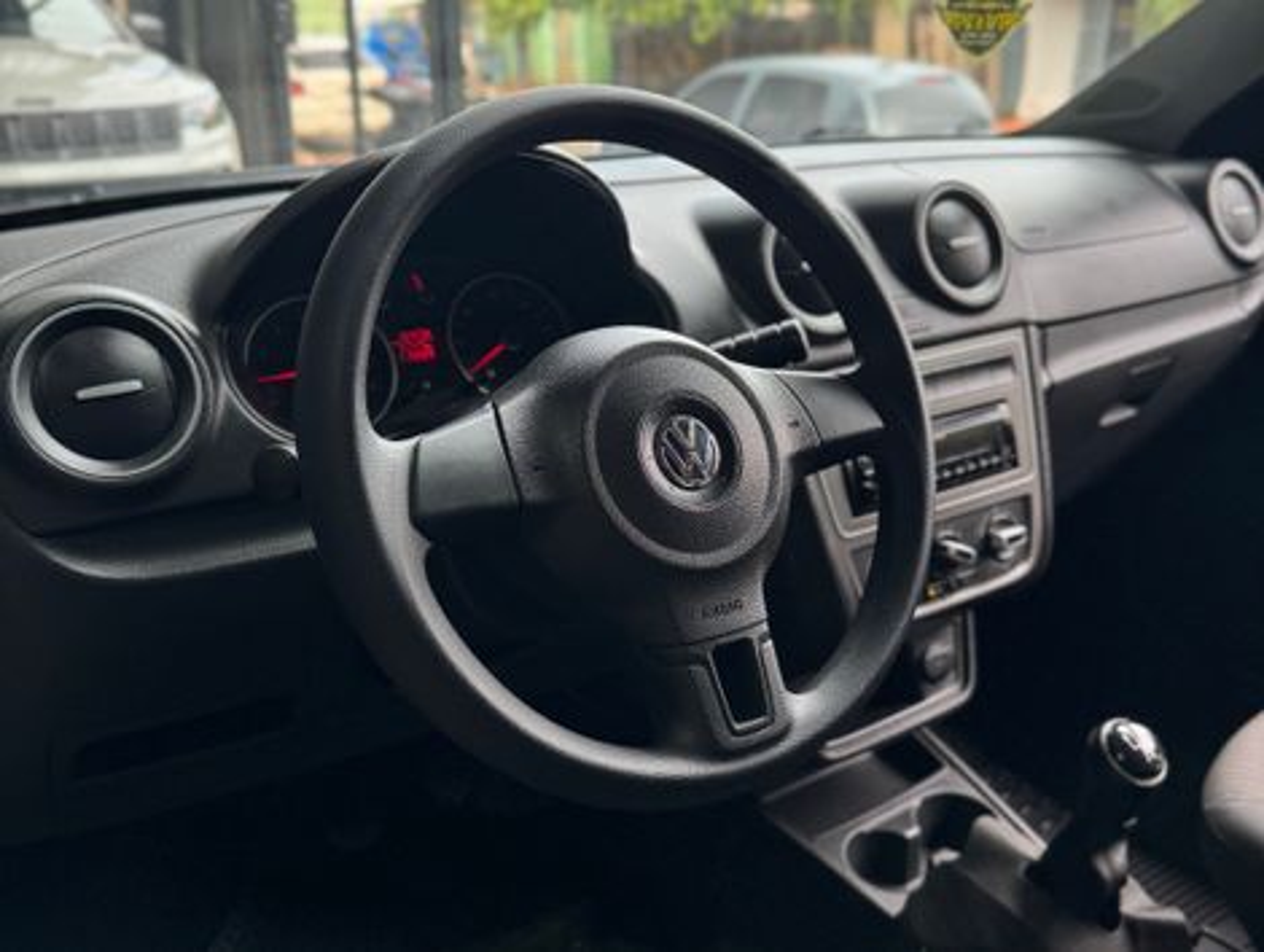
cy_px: 476
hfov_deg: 71.5
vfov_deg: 56.9
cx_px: 632
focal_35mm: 24
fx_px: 878
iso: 125
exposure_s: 1/121
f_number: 1.78
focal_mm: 6.76
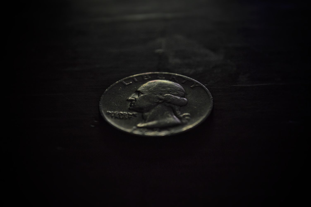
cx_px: 156
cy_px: 104
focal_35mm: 82
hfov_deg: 24.6
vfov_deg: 16.5
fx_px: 712
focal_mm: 55
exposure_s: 1/500
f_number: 5.6
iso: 800
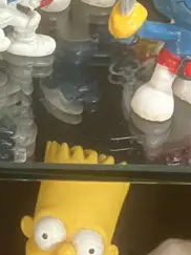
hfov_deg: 11.6
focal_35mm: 118
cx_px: -161
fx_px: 869
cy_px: -67
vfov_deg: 15.9
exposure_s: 1/25
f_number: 1.8
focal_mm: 3.99
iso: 320
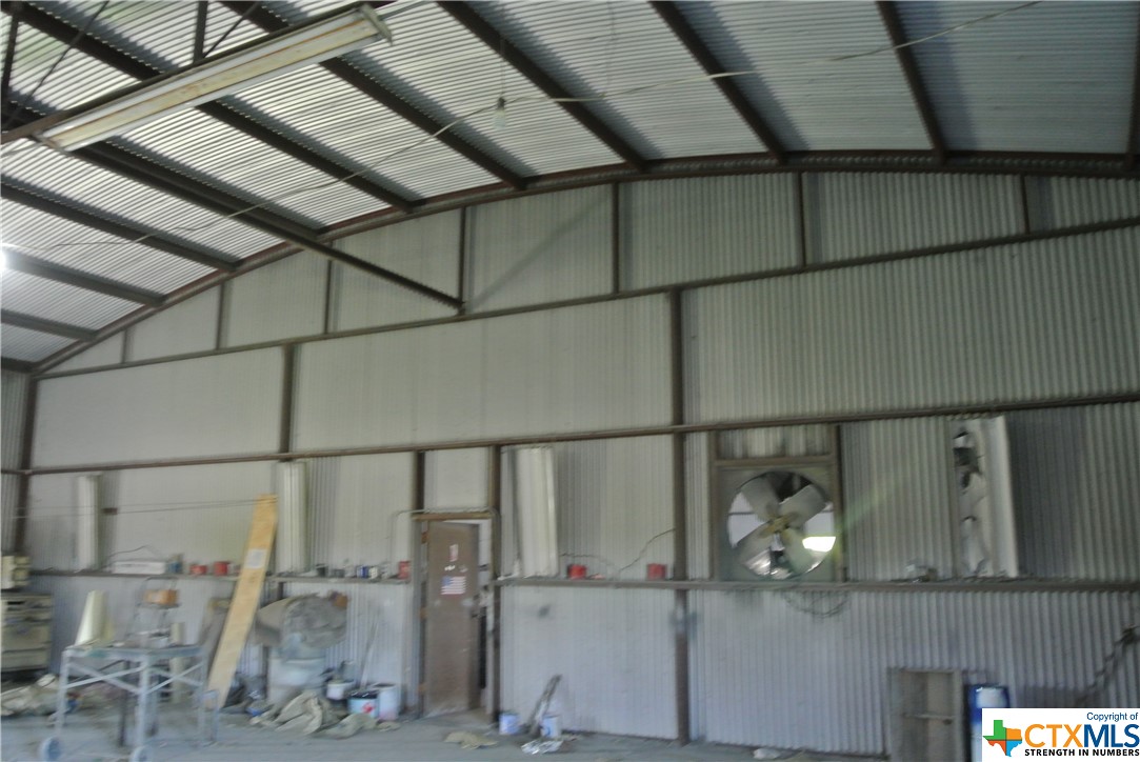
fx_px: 951
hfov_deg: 61.9
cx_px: 570
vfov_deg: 43.7
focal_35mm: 30
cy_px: 381
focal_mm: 11.4
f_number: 3.5
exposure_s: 1/30
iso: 800
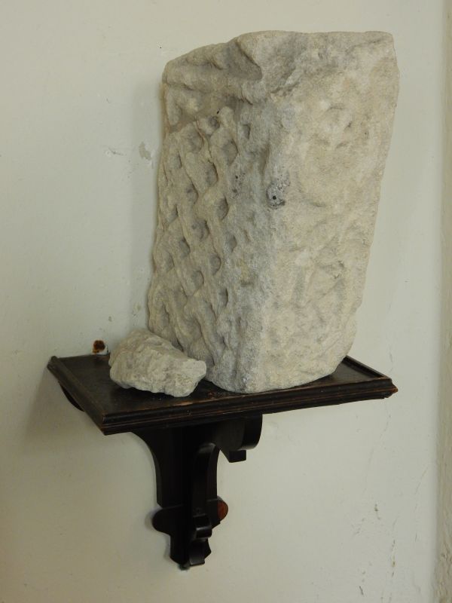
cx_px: 226
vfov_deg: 32.2
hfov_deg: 24.4
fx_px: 1045
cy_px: 302
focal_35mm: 60
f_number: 4.5
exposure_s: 1/8
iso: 500
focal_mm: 10.7
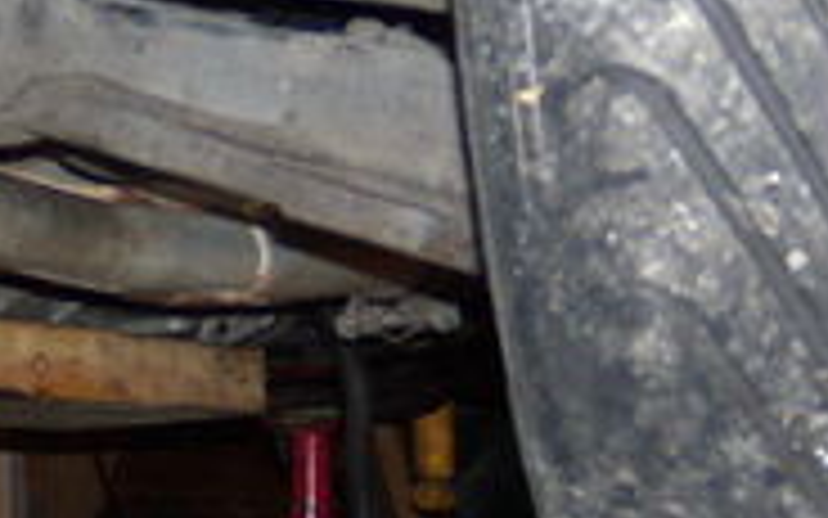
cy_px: 527
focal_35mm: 133
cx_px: -446
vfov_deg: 9.8
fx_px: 3001
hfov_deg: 14.5
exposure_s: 1/30
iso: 160
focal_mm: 6.4
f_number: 3.6
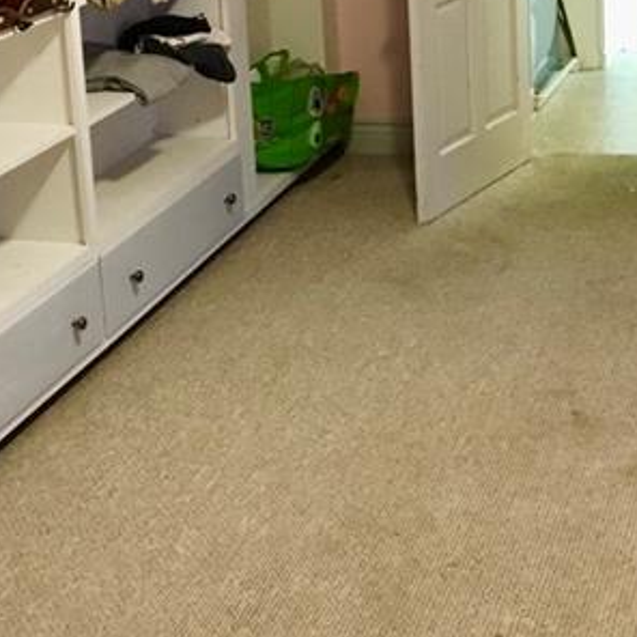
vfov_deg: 22.8
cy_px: 62
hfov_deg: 23.3
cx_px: 258
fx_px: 1541
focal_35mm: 74
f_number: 2.4
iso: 200
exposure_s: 1/17
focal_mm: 3.3
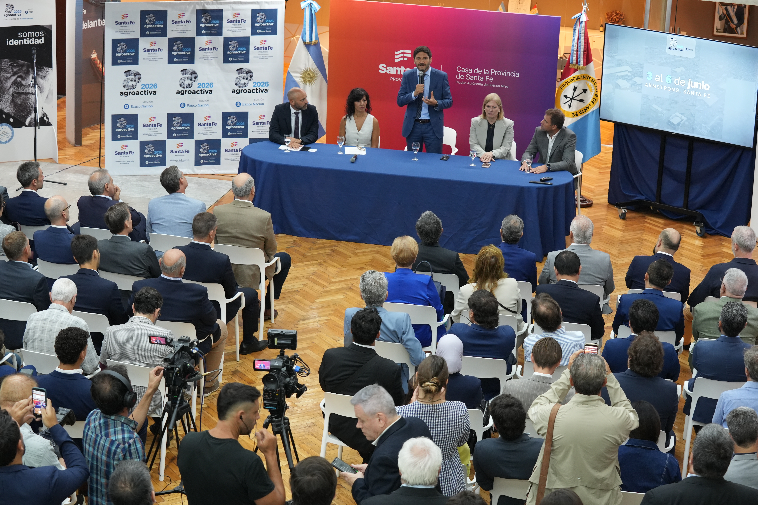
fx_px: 1474
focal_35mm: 70
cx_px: 379
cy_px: 252
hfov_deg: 28.8
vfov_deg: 19.5
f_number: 6.3
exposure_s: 1/50
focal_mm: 70
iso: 3200
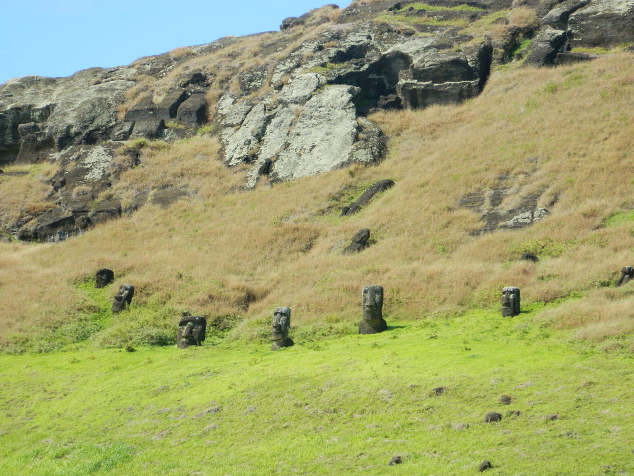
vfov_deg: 5.3
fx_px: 5092
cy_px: 238
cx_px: 317
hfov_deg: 7.1
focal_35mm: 278
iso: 140
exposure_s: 1/500
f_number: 5.6
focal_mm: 50
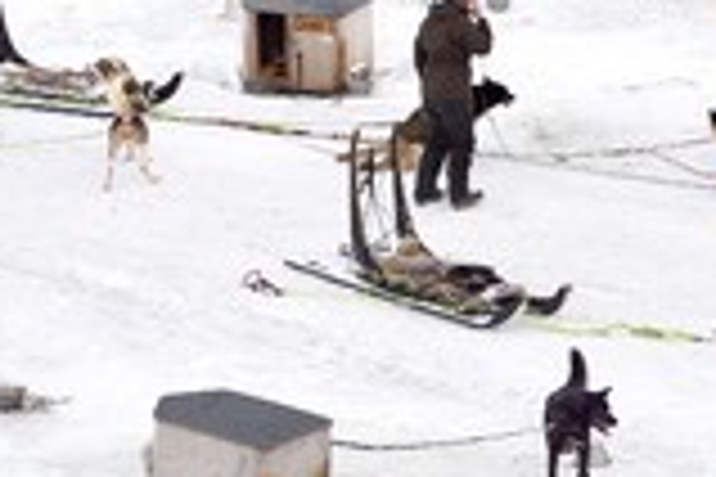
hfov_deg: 7.1
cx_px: 558
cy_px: 9
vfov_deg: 4.7
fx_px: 5767
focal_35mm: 290
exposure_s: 1/250
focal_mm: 110
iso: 400
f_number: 5.6
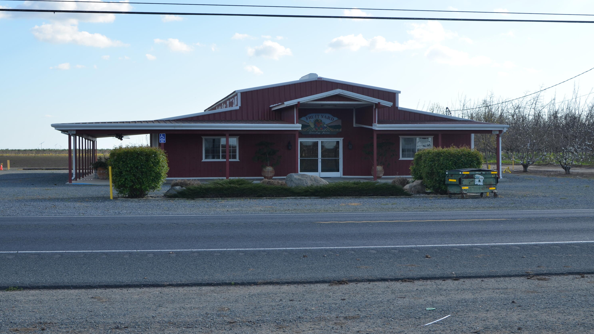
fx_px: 875
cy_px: 154
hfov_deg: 37.5
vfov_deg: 21.6
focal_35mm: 56
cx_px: 297
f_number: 8
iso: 180
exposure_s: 1/250
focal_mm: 35
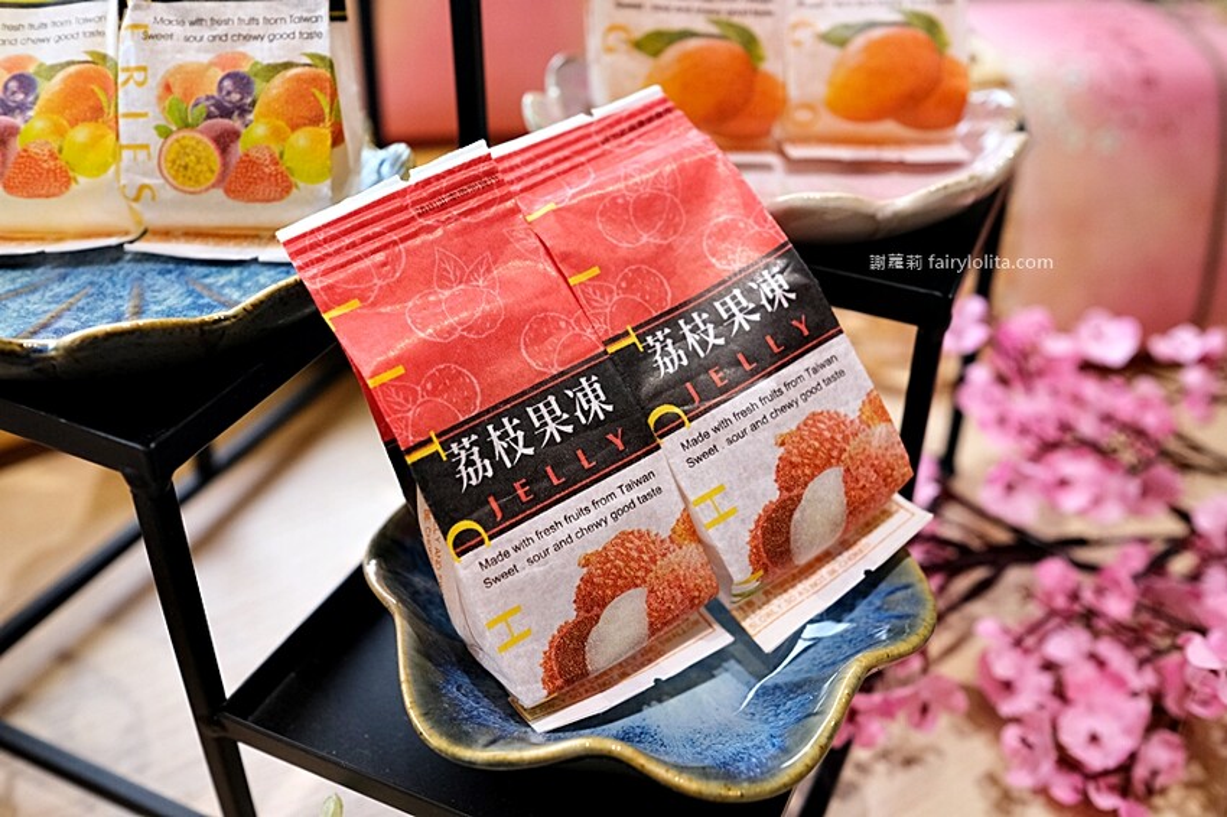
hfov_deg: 54.5
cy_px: 408
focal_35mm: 35
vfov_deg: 37.8
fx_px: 1192
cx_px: 614
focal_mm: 23
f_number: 3.6
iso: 1600
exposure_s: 1/400
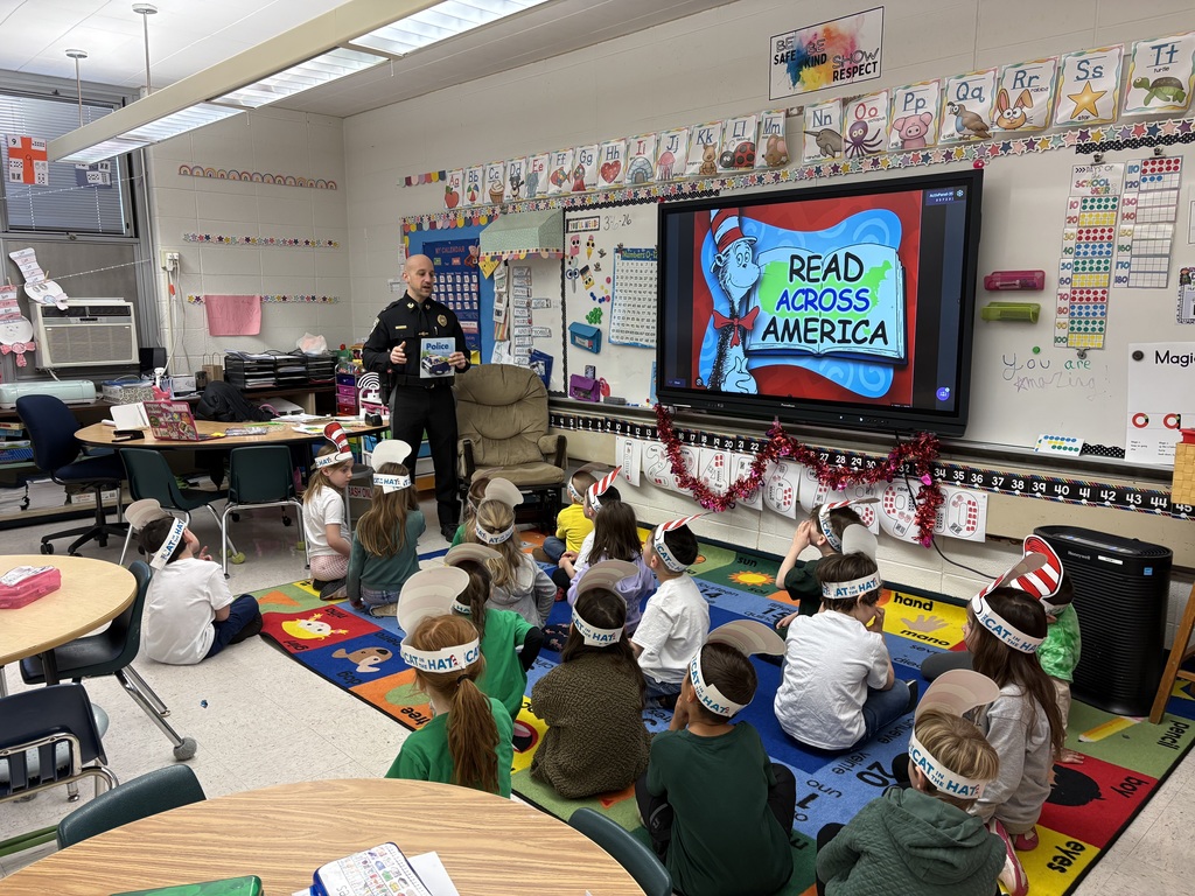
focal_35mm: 26
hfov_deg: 67.3
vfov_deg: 53.1
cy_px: 448
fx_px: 898
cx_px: 598
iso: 100
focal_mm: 5.96
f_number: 1.6
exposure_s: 1/90
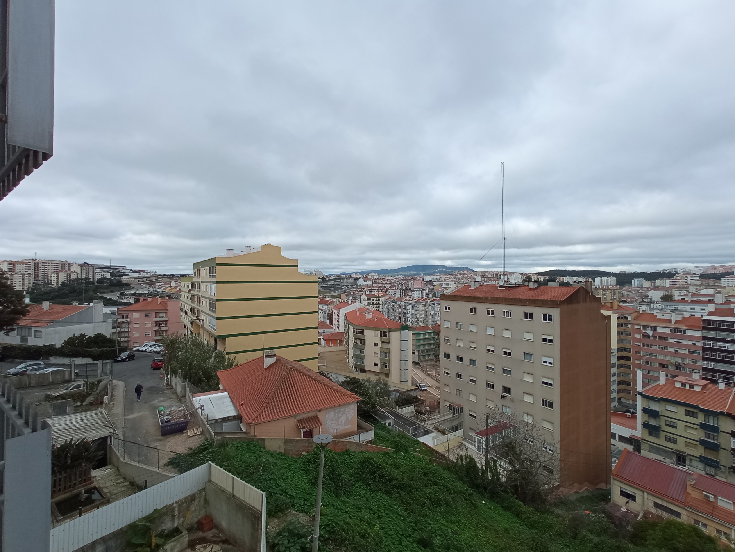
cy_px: 276
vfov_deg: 81.7
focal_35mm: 15
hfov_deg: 98.2
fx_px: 318
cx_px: 368
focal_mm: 1.65
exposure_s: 1/1003
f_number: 2.2
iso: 111
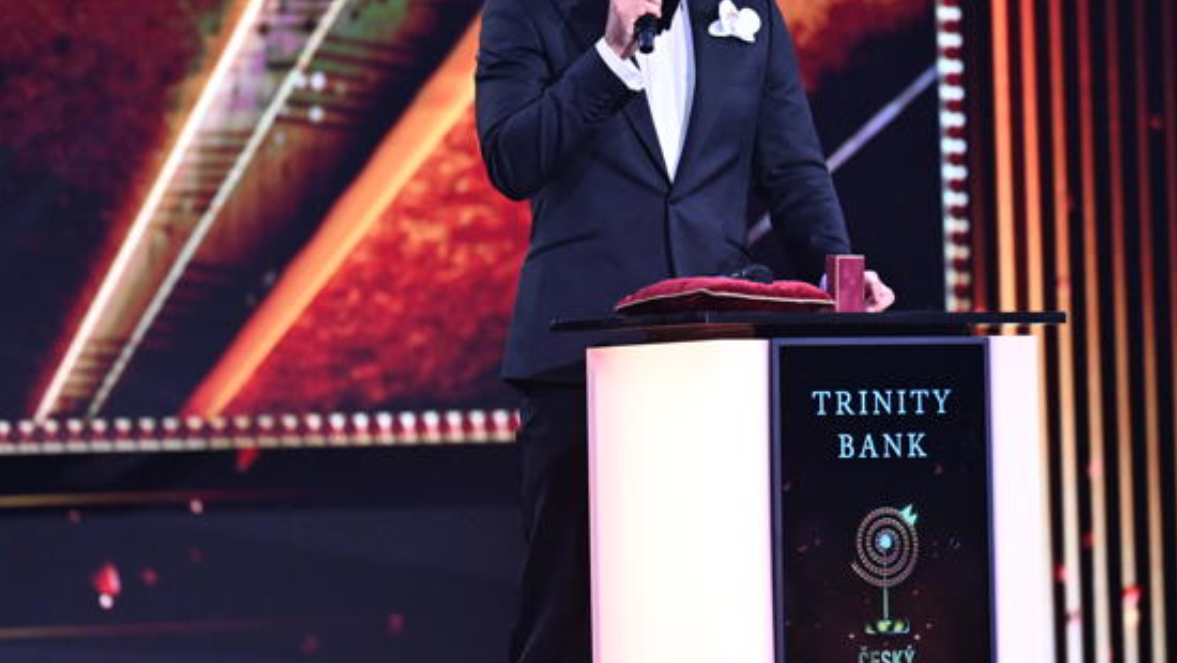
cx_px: 586
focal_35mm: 394
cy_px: 233
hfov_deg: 5.5
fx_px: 12302
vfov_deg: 3.1
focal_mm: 200
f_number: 2.8
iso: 2500
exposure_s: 1/125
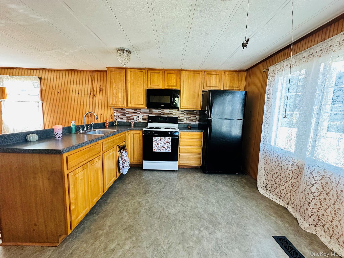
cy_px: 129
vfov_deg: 85.7
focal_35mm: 14
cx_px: 172
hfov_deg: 102.1
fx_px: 139
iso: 320
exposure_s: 1/83
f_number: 2.2
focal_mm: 2.22
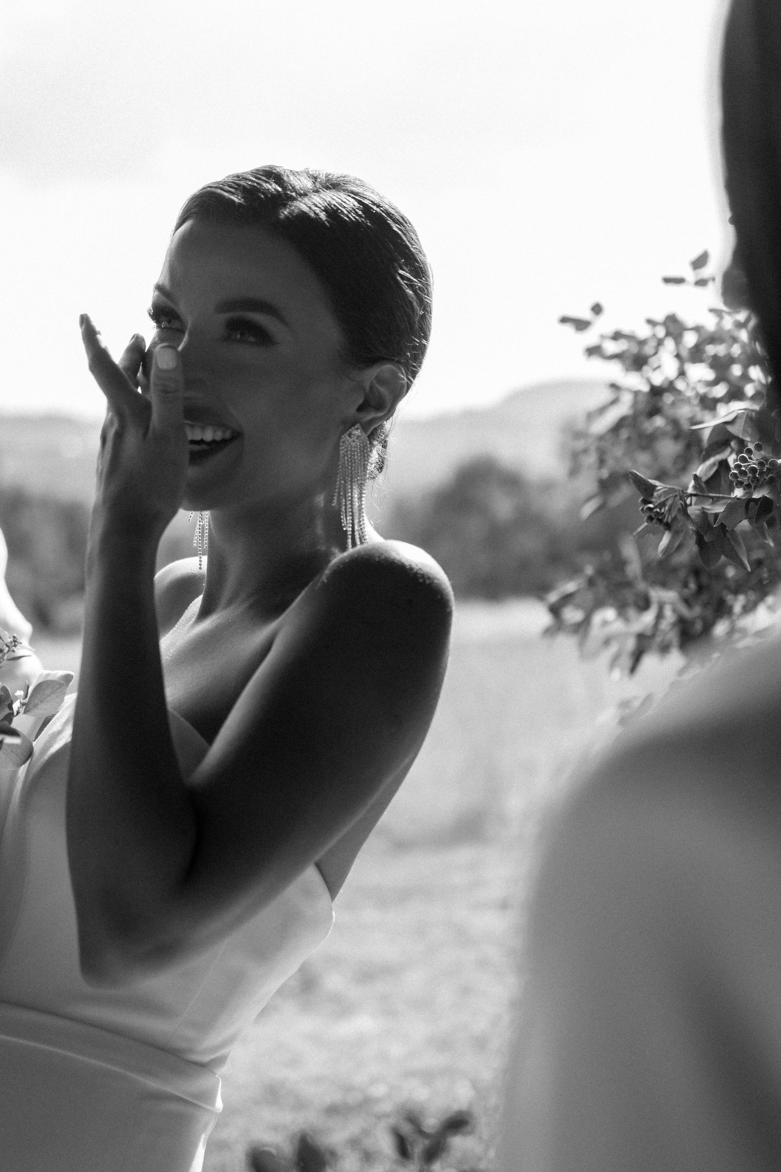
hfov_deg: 21.6
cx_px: 320
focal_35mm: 63
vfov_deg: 31.9
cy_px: 643
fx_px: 2050
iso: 400
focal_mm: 35
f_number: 2
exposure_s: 1/4000
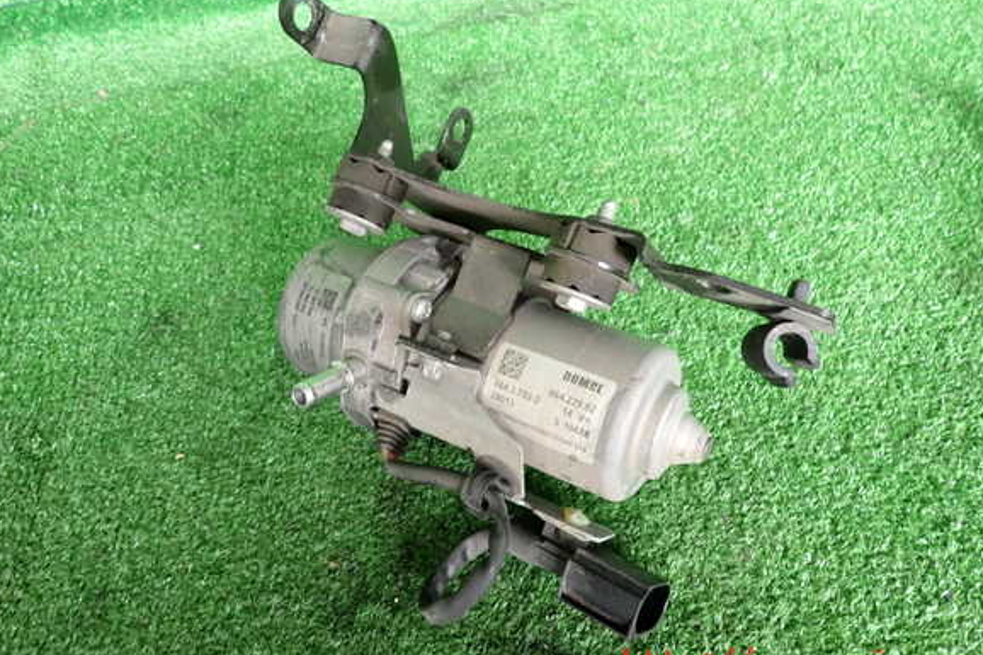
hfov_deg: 67.4
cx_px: 497
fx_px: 737
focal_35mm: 27
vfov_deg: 47.9
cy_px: 305
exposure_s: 1/40
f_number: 2
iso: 200
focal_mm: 4.5
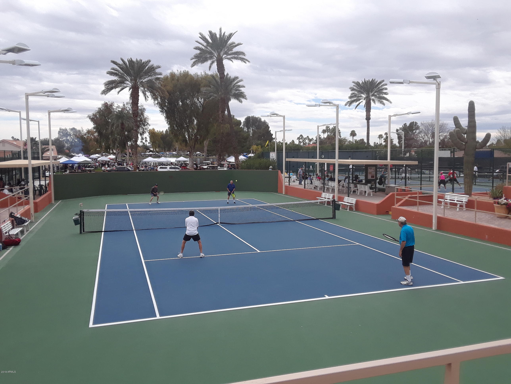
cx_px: 256
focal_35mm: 30
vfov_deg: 46.8
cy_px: 192
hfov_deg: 60.0
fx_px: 443
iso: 40
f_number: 1.9
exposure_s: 1/1437
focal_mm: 2.47
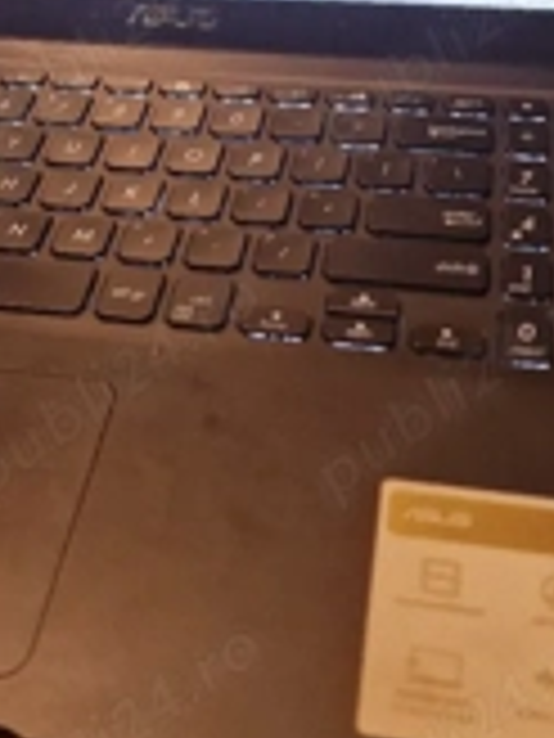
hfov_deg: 26.0
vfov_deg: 32.8
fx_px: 1195
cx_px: 203
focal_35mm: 56
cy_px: 90
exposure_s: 1/100
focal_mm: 6.4
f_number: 1.8
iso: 50
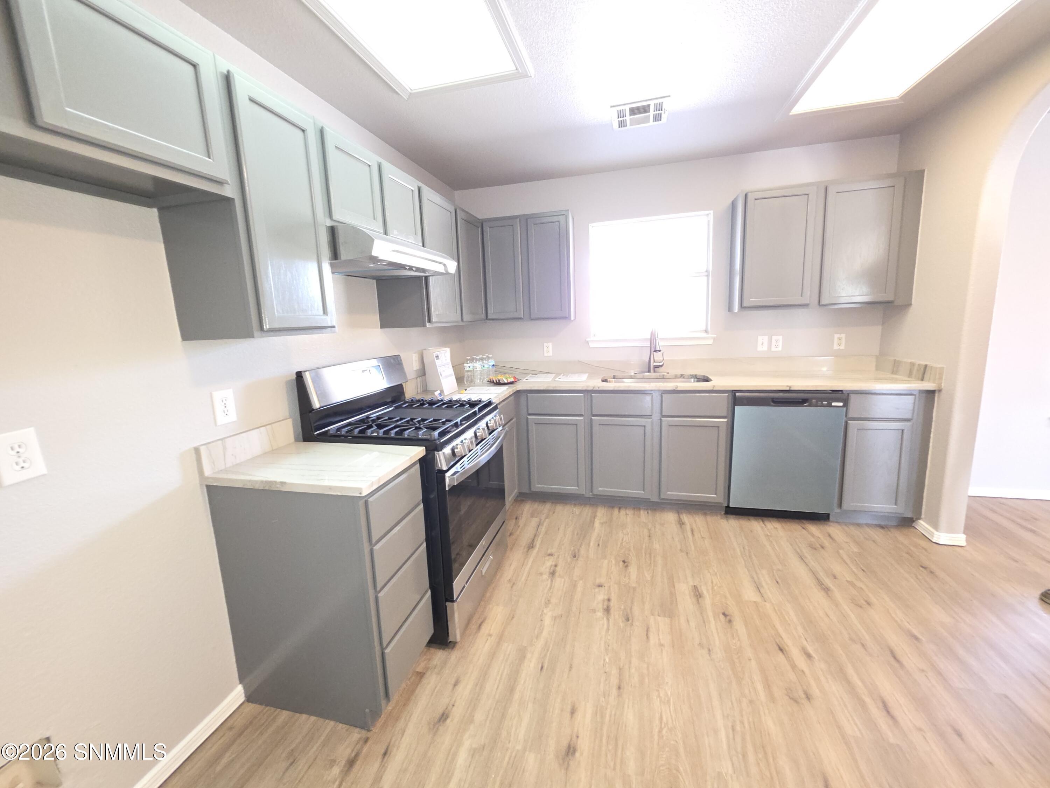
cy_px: 394
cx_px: 525
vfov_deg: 89.9
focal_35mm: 13
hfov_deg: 106.2
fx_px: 394
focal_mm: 2.2
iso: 250
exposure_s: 1/30
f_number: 1.9
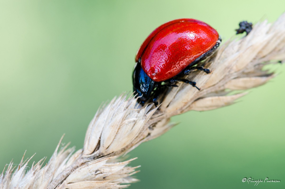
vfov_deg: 8.7
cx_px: 142
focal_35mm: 158
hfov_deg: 13.1
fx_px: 1244
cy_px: 94
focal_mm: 105
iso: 400
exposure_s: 1/15
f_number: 16
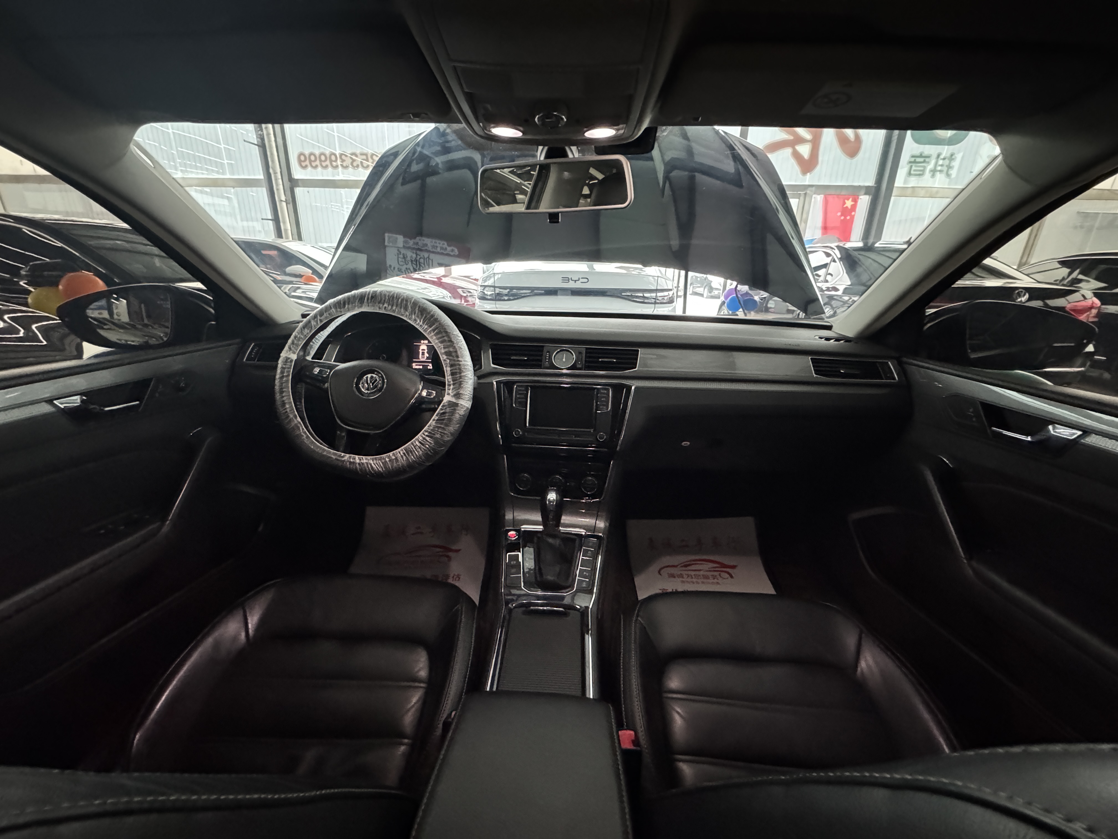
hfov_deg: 102.1
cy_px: 420
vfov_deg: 85.7
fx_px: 452
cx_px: 559
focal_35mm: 14
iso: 1250
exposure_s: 1/40
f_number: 2.2
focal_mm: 2.22
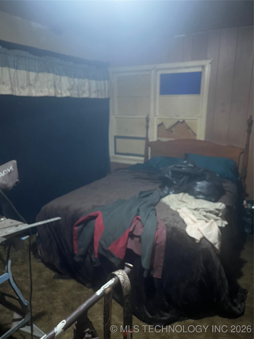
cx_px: 127
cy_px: 170
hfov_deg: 54.9
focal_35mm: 25
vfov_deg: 69.4
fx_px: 245
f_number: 1.6
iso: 500
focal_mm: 5.1
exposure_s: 1/40
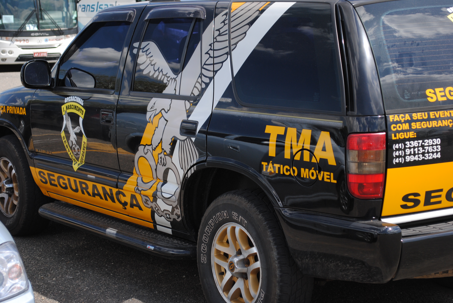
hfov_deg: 24.6
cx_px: 226
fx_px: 1039
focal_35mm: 82
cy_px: 152
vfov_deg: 16.6
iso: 200
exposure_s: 1/500
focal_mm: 55
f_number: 5.6
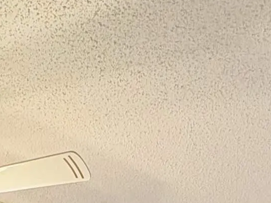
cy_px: 540
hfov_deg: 24.3
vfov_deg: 12.5
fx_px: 626
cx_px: 86
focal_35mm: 80
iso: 160
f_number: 2.2
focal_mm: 2.22
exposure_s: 1/60
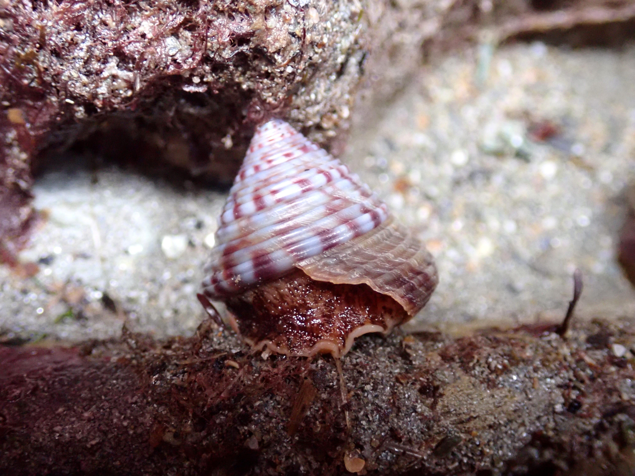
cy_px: 238
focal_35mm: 46
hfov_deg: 41.2
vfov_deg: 31.5
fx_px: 844
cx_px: 318
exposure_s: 1/50
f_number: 3.1
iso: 1600
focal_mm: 8.41
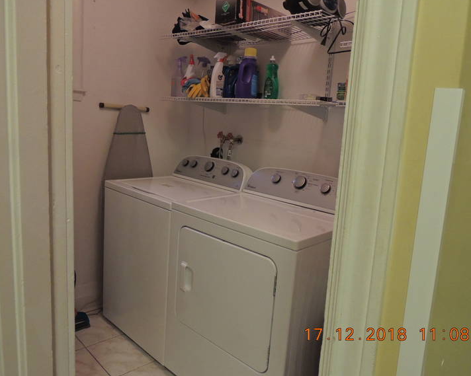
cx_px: 235
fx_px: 362
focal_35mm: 26
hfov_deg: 66.1
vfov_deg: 54.9
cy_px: 181
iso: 400
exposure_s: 1/25
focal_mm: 4.3
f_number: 3.3
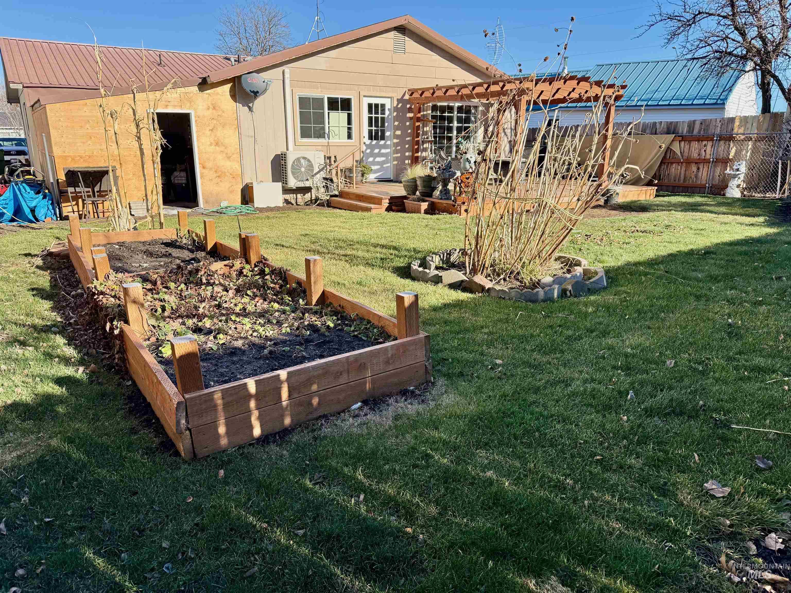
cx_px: 396
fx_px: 548
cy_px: 296
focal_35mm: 24
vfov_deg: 56.8
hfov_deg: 71.6
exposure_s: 1/2703
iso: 100
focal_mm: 6.76
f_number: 1.78
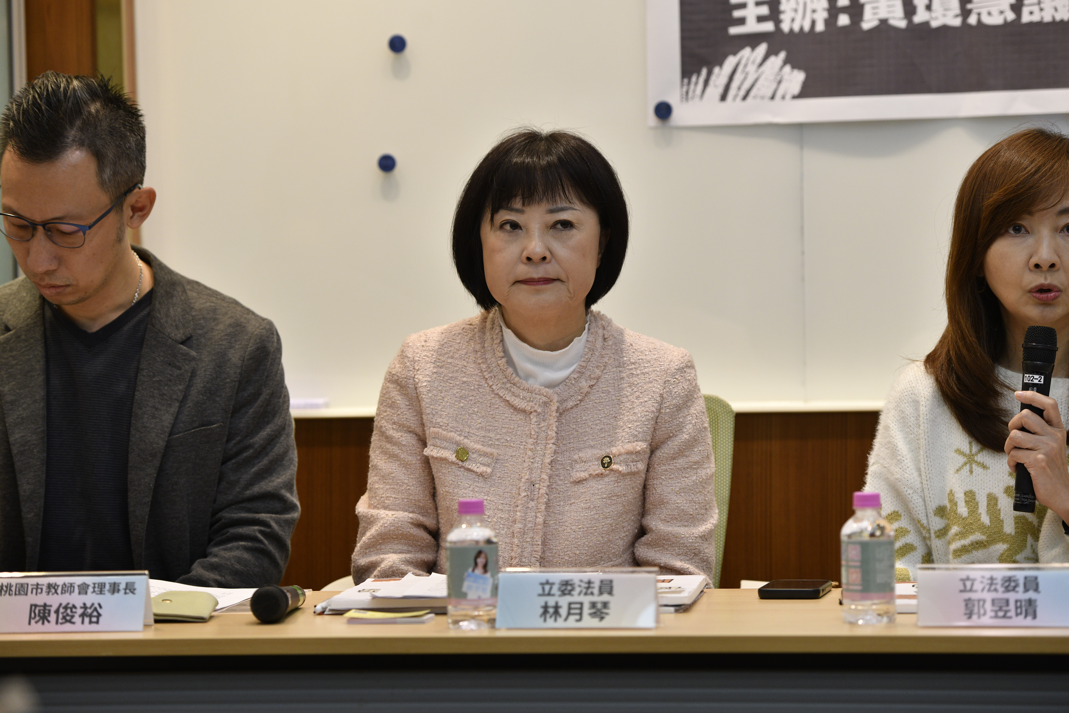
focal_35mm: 112
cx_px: 534
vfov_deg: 12.2
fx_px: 3326
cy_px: 356
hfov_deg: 18.3
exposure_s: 1/125
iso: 800
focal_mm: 112
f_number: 4
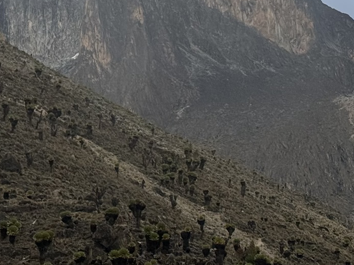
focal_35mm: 138
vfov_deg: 10.6
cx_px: 95
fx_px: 1411
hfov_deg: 14.3
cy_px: -32
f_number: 1.78
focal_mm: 6.76
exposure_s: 1/2865
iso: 80
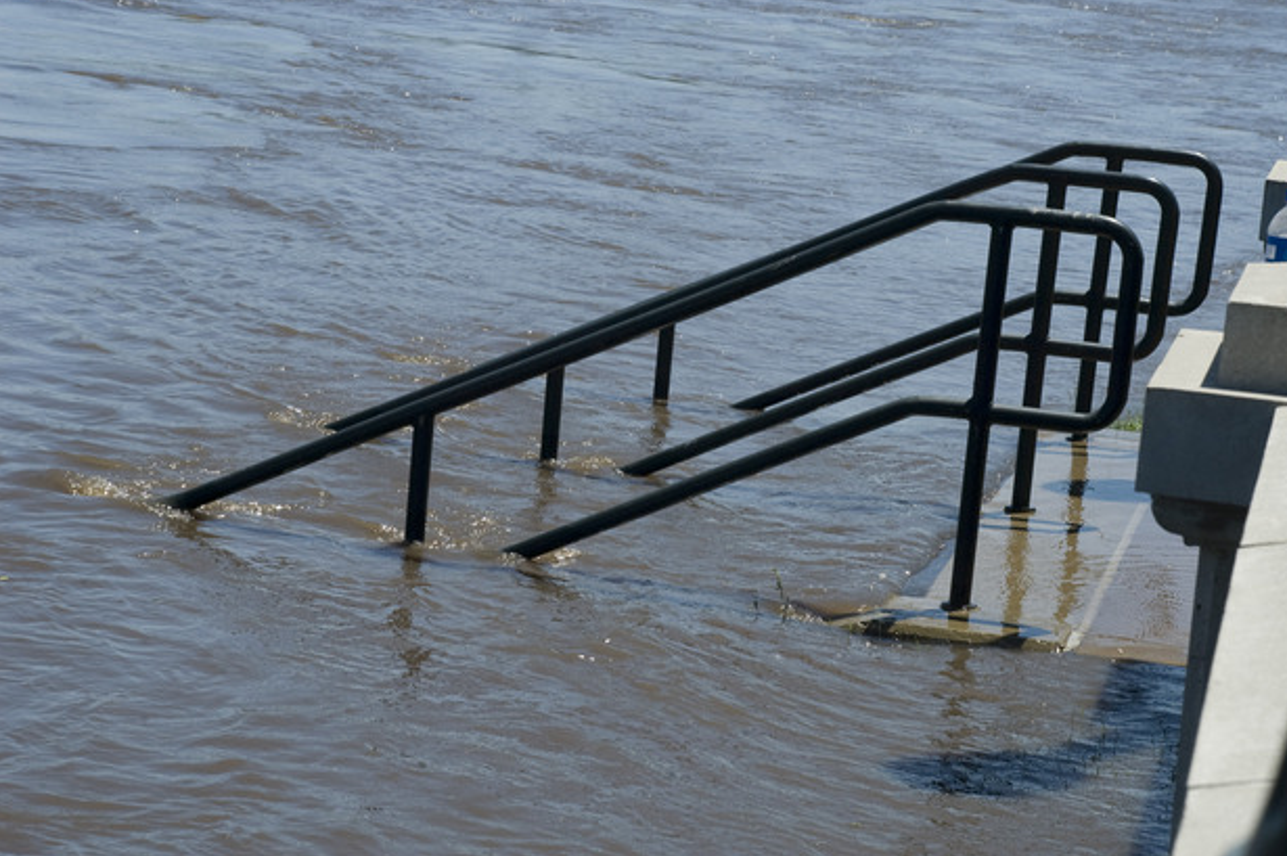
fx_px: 3679
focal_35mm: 103
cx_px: 665
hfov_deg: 19.8
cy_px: 414
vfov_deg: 13.3
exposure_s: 1/350
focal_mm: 66
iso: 200
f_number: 9.5
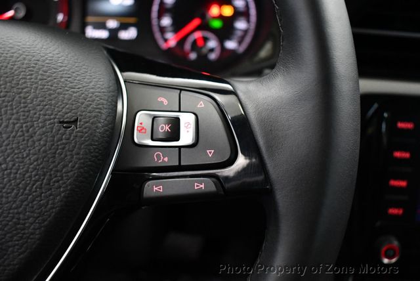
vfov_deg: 36.9
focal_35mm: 36
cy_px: 140
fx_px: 420
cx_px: 210
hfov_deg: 53.1
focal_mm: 18
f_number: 3.5
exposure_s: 1/100
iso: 3200
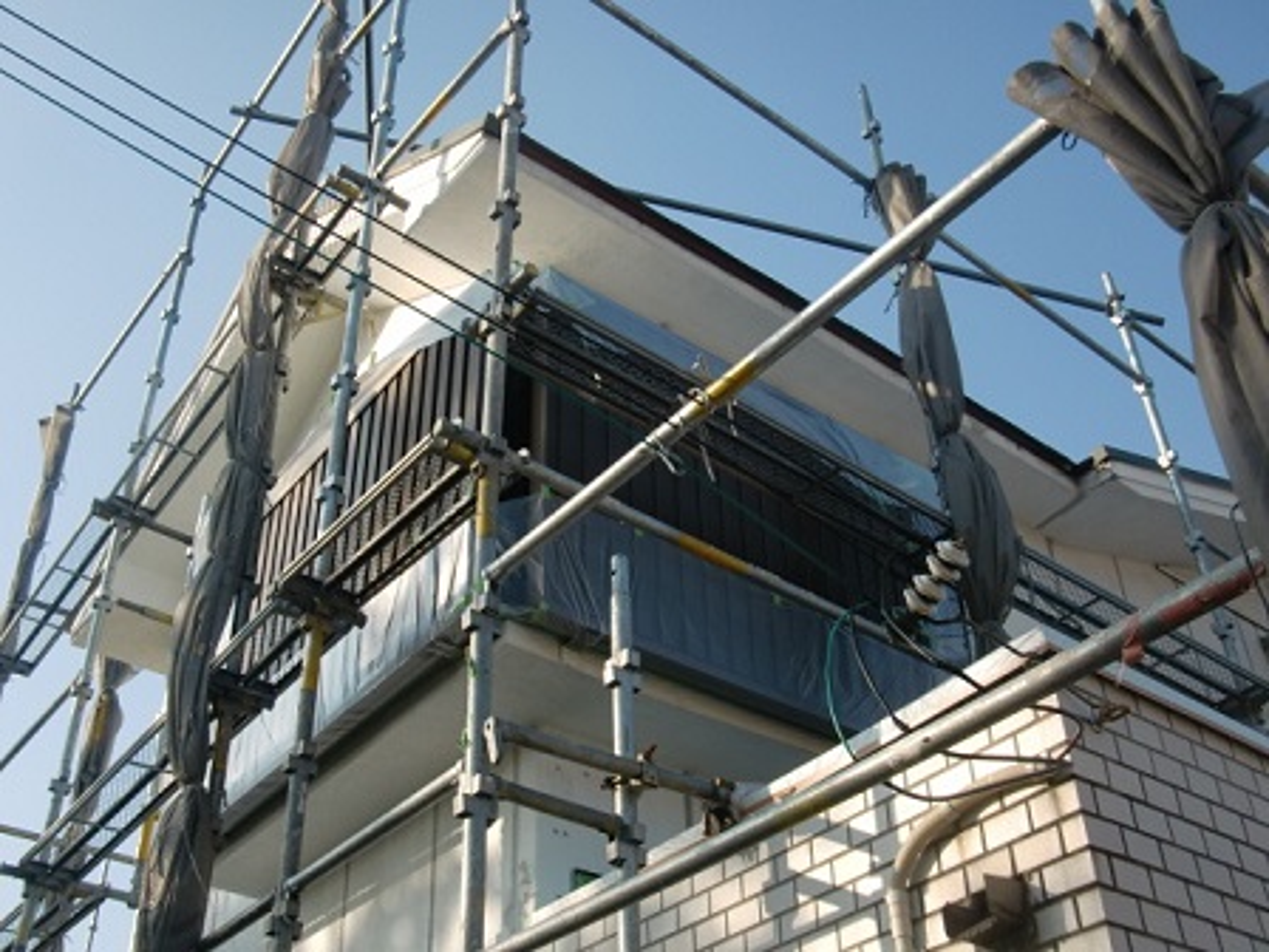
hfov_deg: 49.0
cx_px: 634
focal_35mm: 38
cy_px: 476
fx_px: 1393
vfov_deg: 37.7
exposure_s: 1/320
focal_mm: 6.66
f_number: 3.9
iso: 64
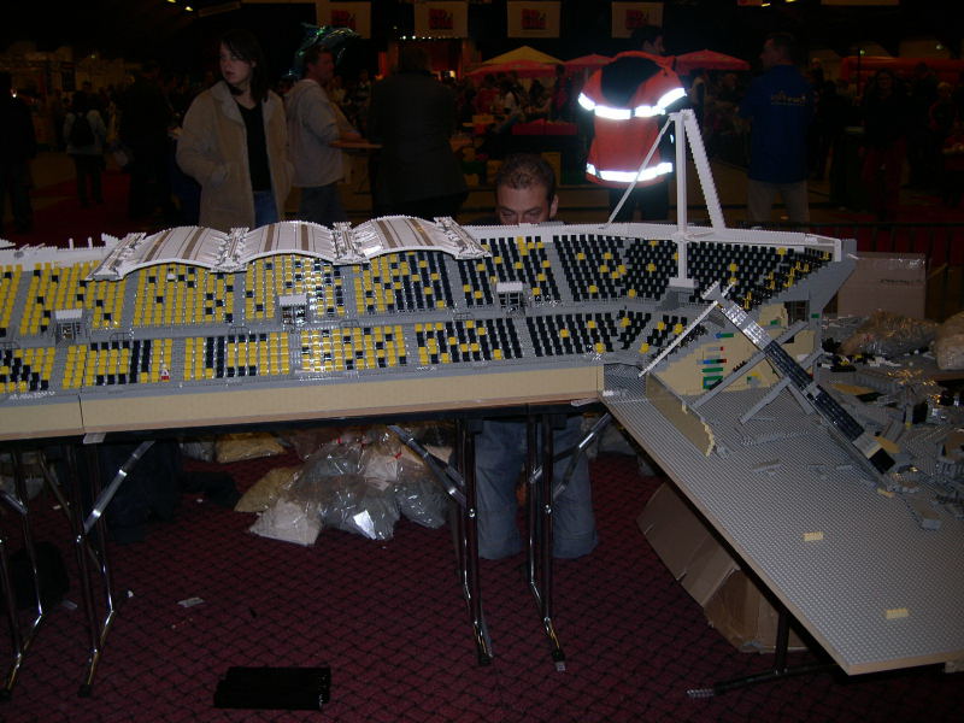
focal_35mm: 38
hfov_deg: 49.0
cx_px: 482
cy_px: 362
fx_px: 1058
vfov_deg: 37.7
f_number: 2.8
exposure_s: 1/60
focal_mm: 8
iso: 100
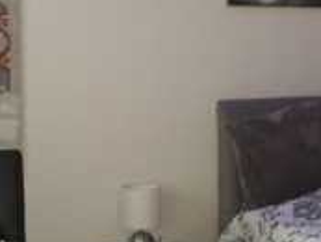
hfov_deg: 17.9
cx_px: 325
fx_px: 993
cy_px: 114
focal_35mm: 107
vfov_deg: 13.9
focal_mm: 4.15
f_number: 2.2
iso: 250
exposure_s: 1/17
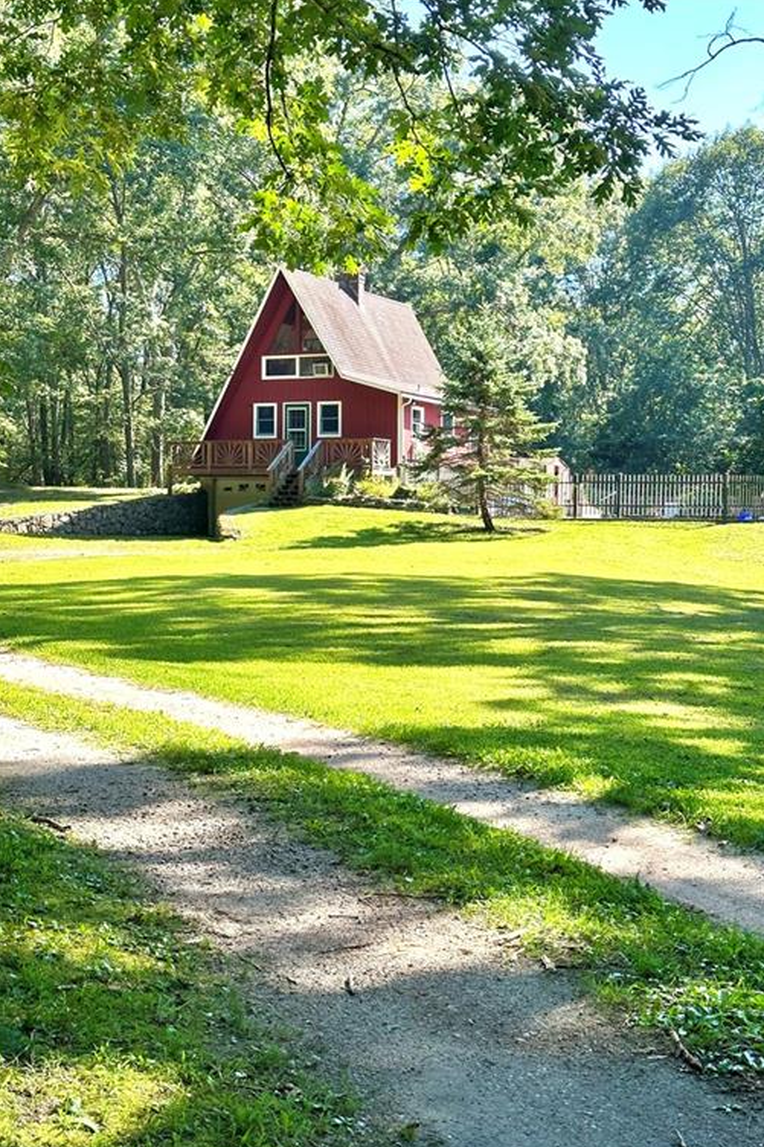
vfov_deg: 38.9
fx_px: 1624
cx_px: 425
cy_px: 580
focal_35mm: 51
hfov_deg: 26.5
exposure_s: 1/751
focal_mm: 6.86
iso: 64
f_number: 1.78
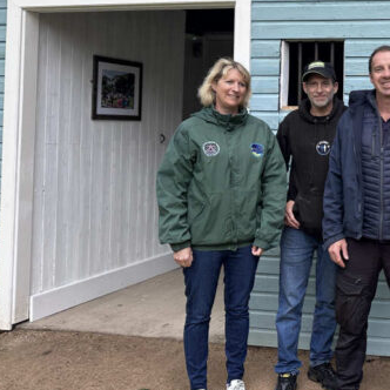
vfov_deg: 34.3
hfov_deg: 30.4
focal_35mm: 49
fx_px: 625
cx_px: 446
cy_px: 126
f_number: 1.78
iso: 64
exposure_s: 1/121
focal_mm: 6.86
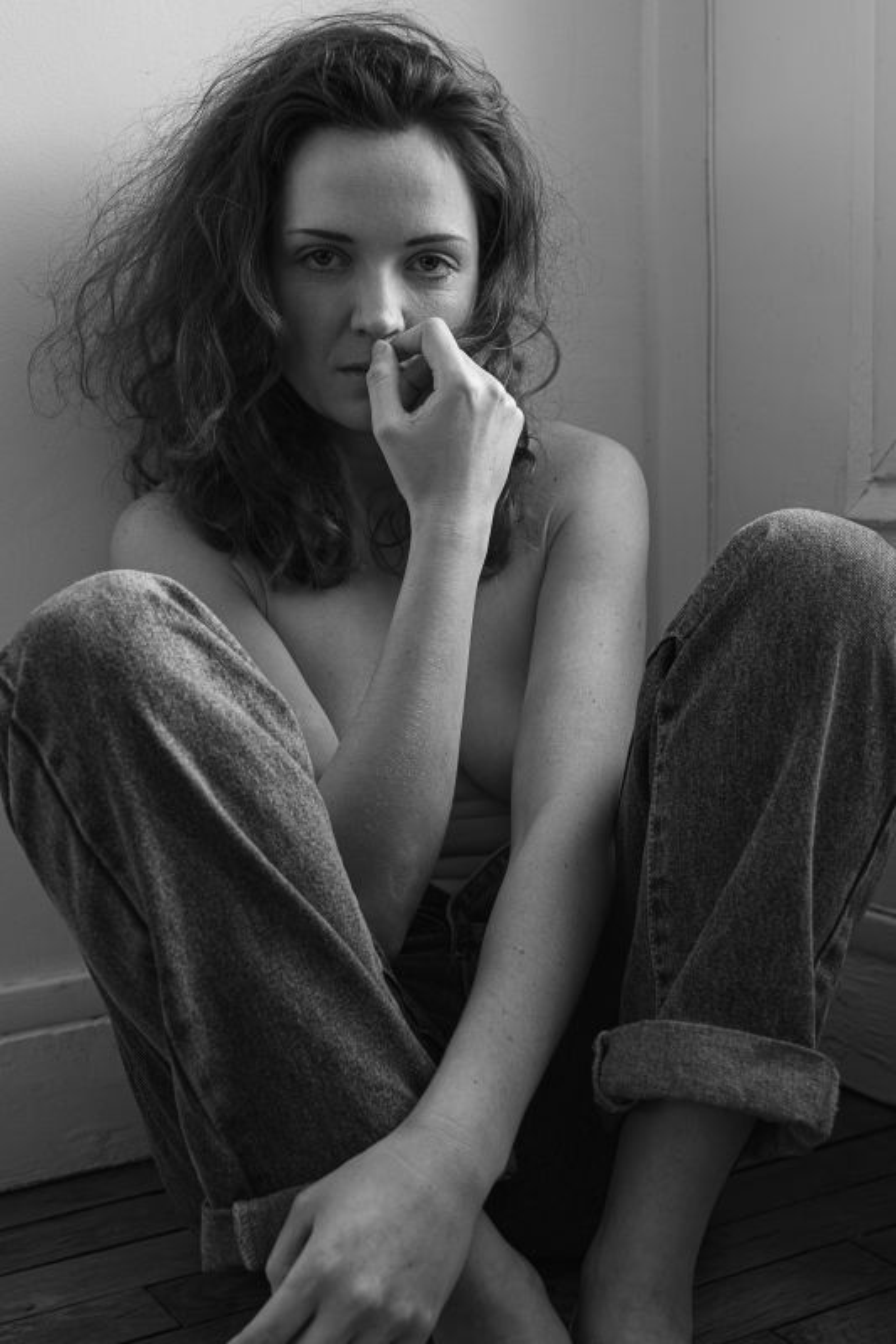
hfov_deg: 27.5
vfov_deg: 40.4
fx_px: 1830
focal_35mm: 49
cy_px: 672
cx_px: 448
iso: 160
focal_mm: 49
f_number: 5.6
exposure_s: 1/80
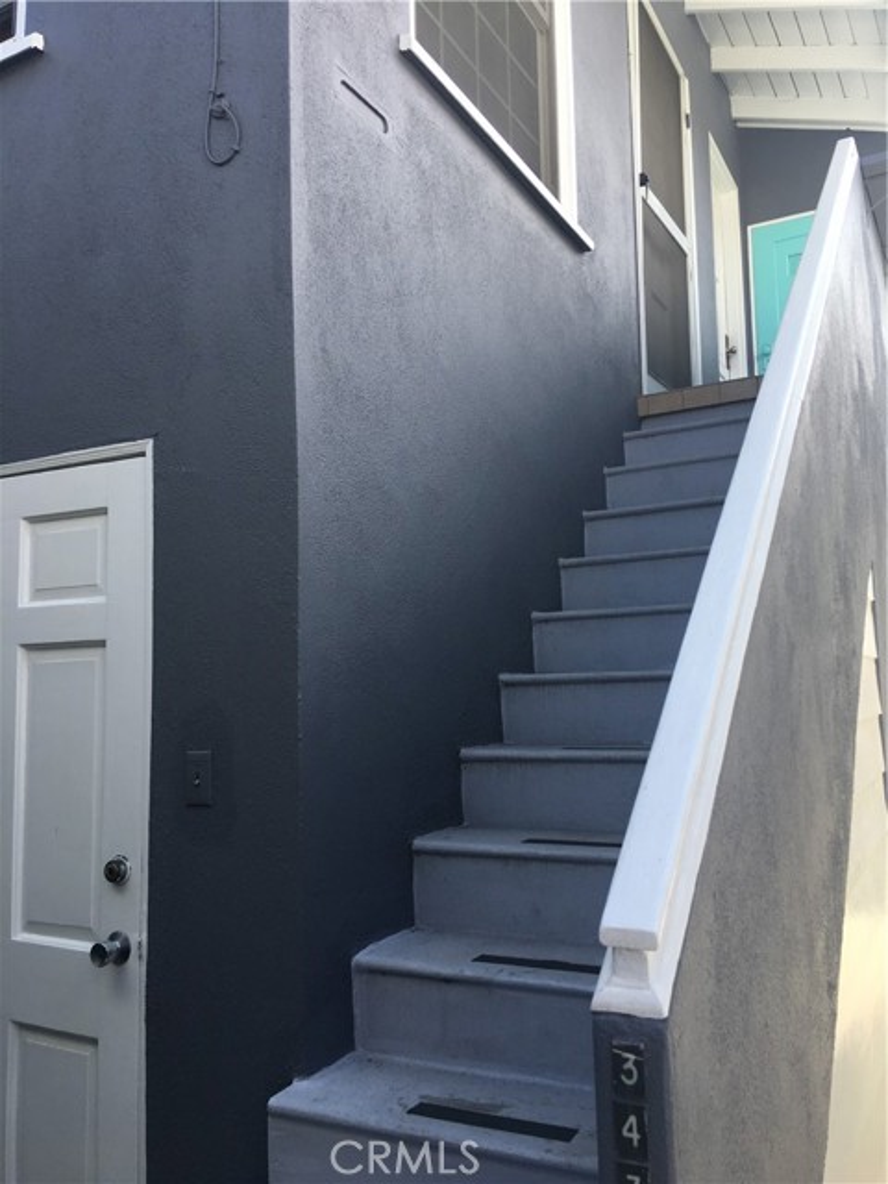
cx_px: 444
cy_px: 592
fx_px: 992
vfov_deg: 61.7
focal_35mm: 29
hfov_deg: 48.2
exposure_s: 1/425
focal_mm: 4.15
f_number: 2.2
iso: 25
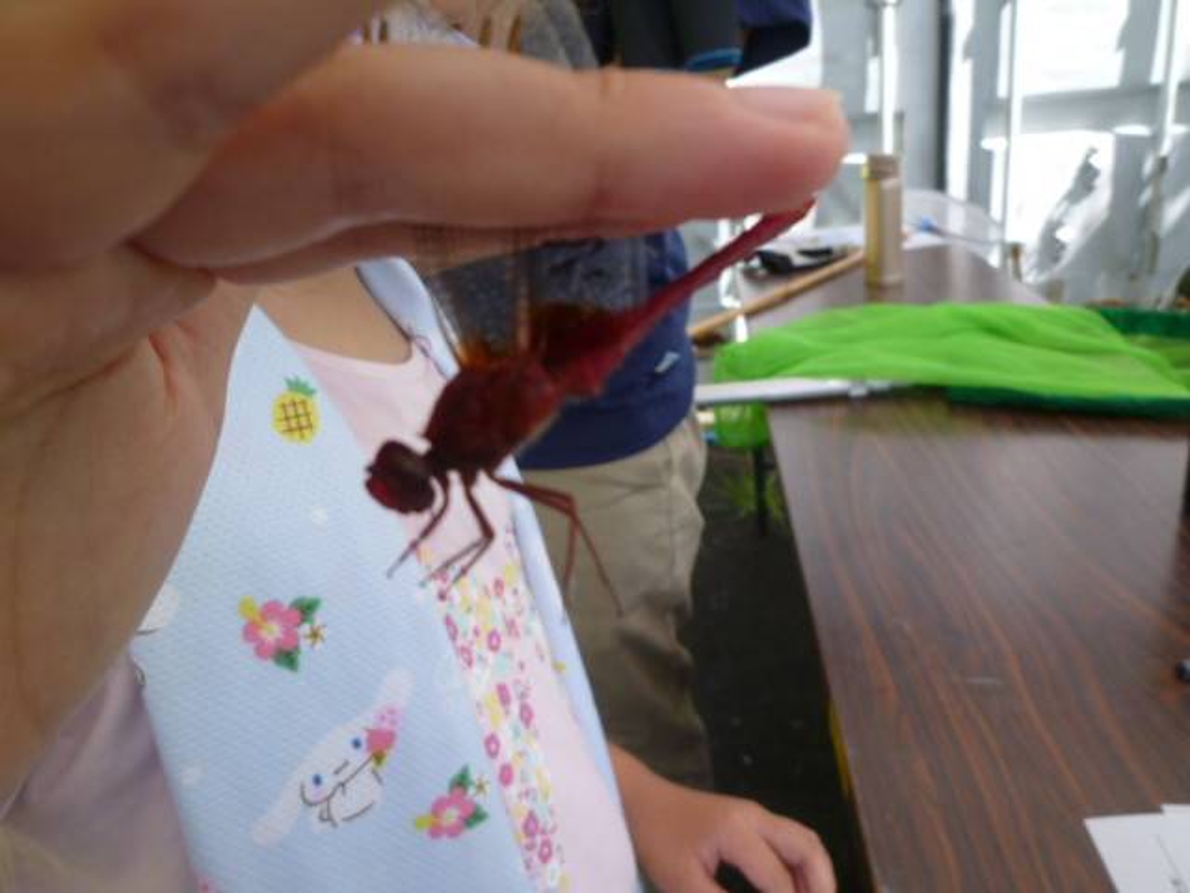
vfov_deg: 54.9
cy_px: 446
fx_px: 859
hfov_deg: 69.4
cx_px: 595
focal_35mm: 25
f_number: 3.2
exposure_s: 1/125
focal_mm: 4.5
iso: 80
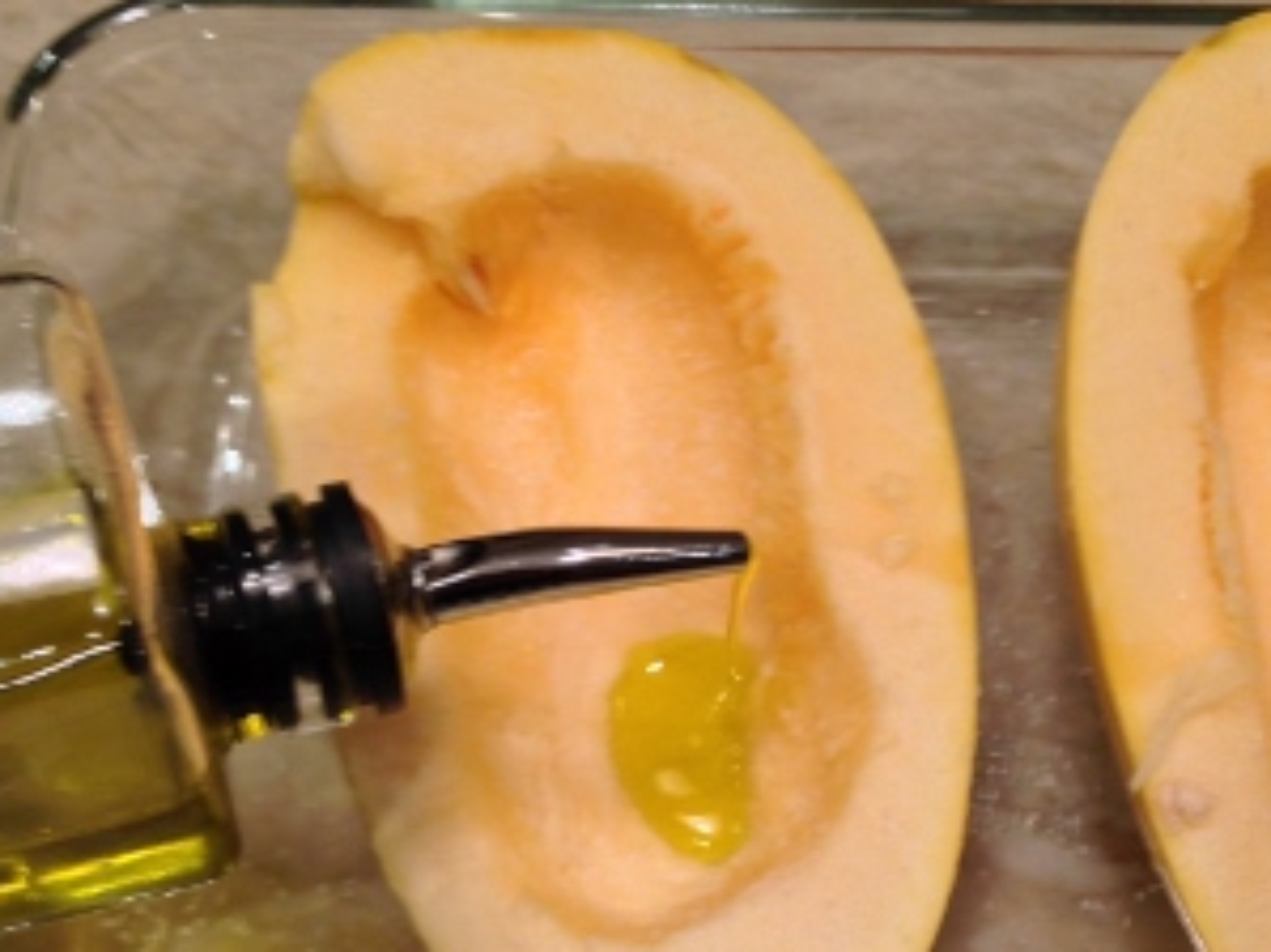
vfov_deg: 27.2
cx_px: 757
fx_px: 1945
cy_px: 693
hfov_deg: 36.1
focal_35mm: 53
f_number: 2.4
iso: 50
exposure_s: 1/20
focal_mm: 4.12
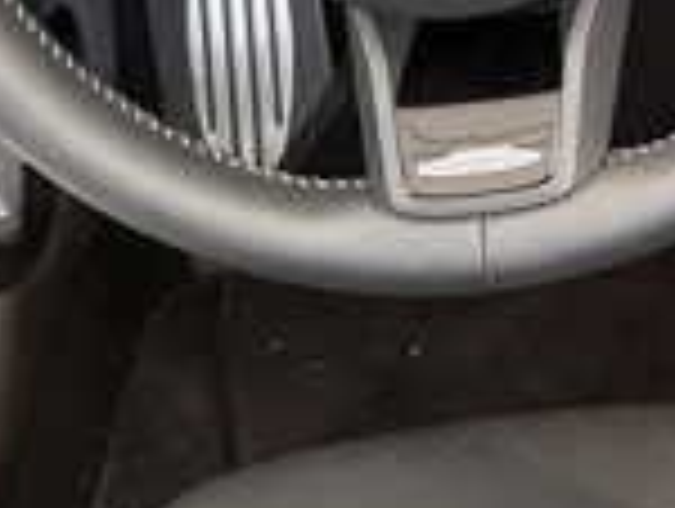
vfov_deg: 11.1
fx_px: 2500
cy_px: -310
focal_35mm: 128
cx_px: 1116
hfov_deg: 14.1
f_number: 1.78
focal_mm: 6.76
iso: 400
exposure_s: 1/50
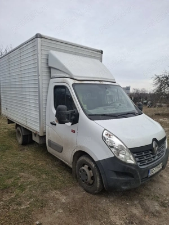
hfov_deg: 58.9
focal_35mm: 23
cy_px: 112
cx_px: 84
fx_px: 150
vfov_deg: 73.9
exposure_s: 1/222
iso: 50
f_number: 1.8
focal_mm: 5.54
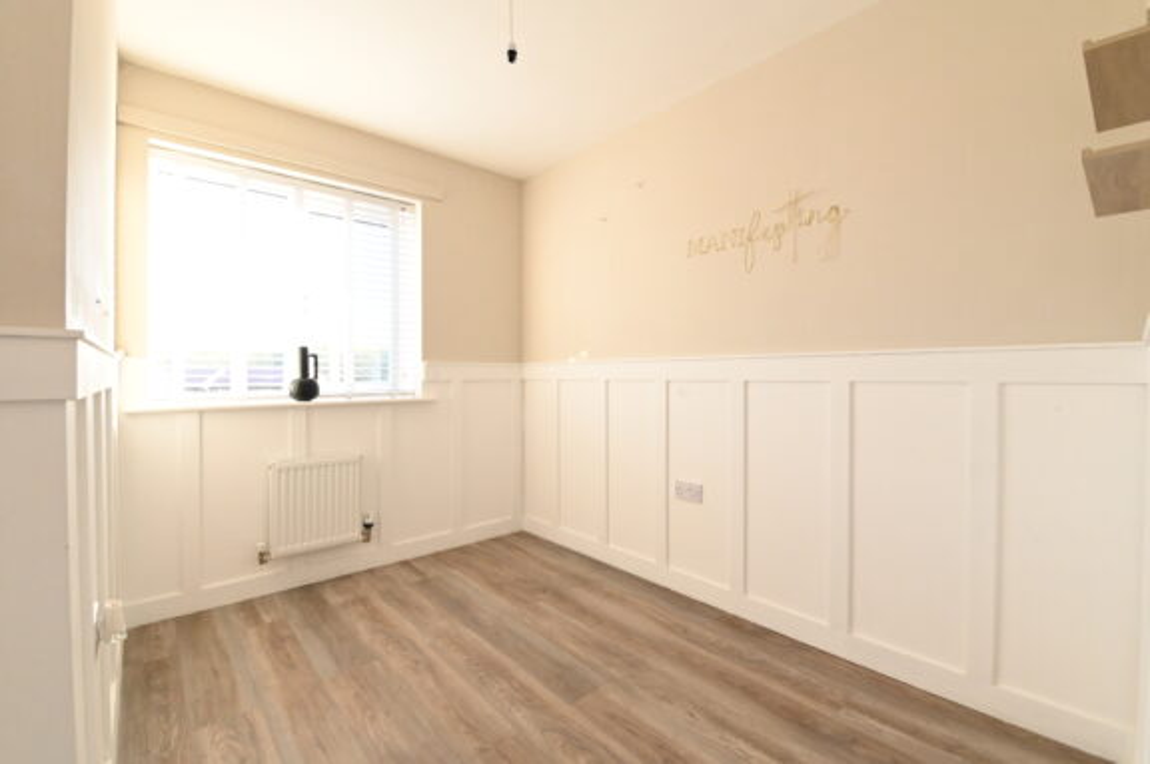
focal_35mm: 15
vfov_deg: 77.2
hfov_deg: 100.4
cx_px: 575
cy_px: 382
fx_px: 479
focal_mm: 15
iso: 6400
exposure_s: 1/200
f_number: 10
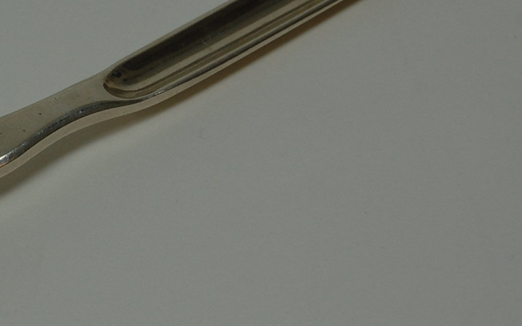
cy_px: 149
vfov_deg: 7.8
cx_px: -42
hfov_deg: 12.3
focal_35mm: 168
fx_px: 2391
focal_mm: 38
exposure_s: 1/80
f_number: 8
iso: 200
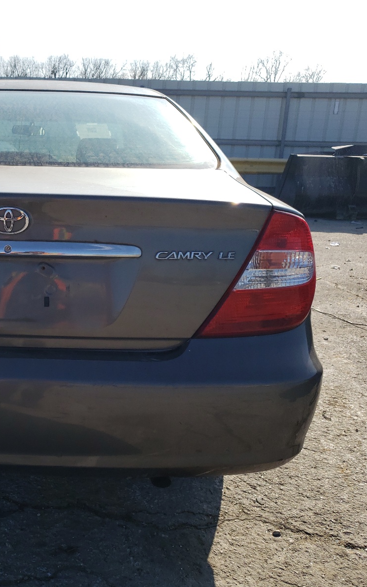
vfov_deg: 52.7
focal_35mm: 37
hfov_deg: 31.8
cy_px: 292
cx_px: 1
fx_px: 592
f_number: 1.5
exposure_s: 1/3333
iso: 50
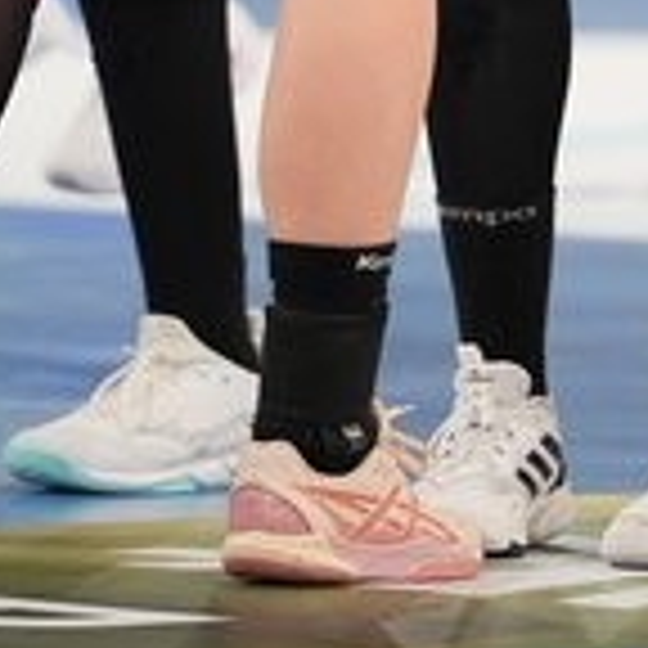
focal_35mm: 1064
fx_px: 22534
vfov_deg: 1.6
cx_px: 657
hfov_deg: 1.6
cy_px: -567
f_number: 2.8
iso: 4000
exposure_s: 1/800
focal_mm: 300
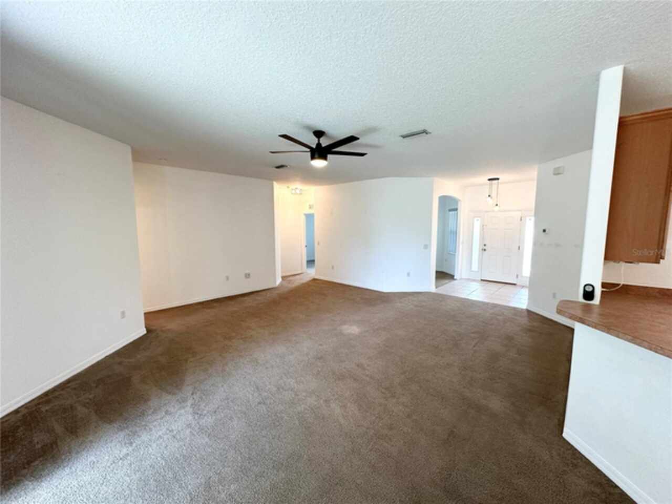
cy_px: 252
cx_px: 336
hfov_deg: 102.1
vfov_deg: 85.7
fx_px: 272
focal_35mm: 14
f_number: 2.2
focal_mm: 2.22
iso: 250
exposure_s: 1/120
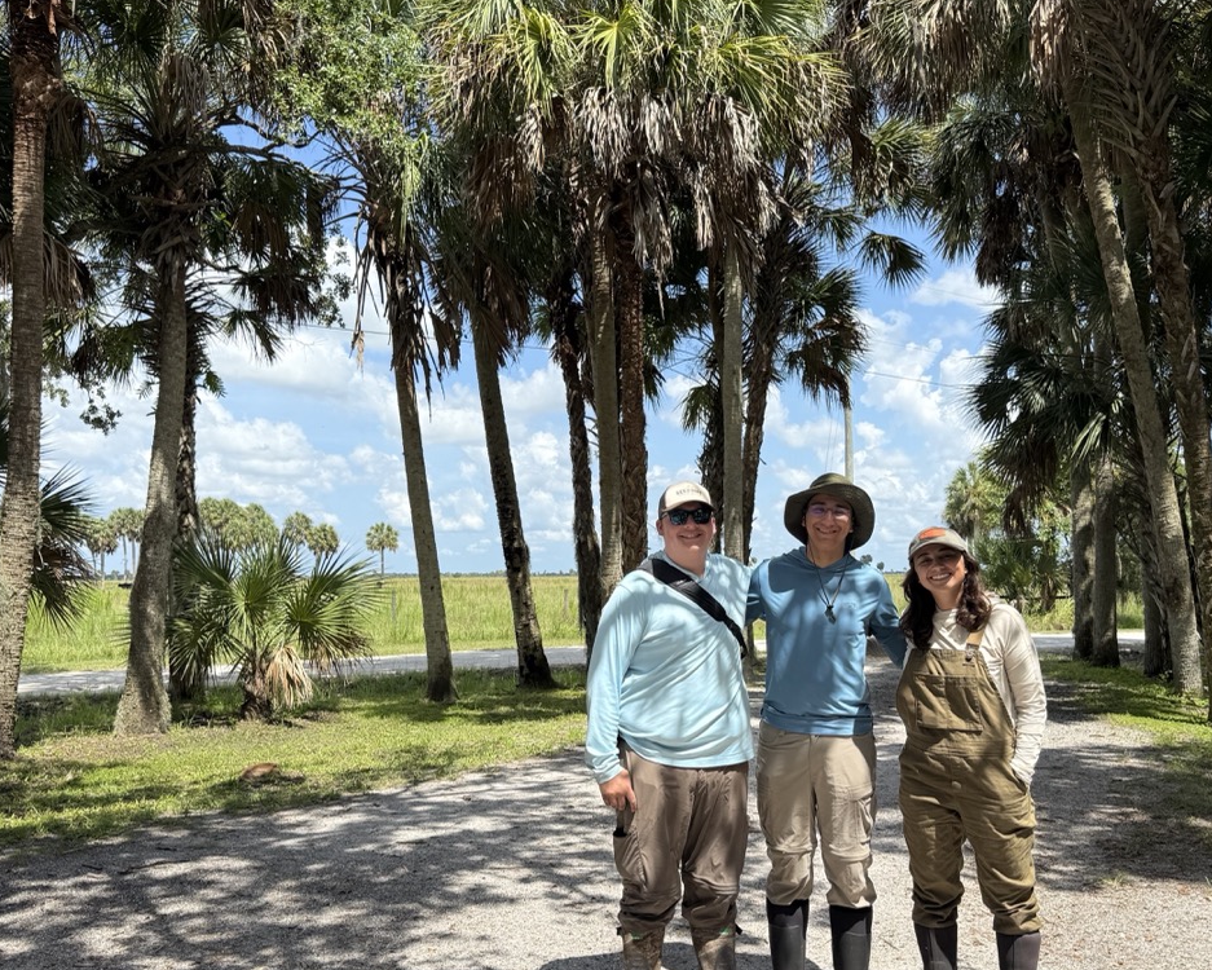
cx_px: 614
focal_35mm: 32
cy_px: 547
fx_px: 1148
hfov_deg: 55.7
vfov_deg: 45.7
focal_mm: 6.76
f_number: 1.78
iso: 80
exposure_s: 1/3279
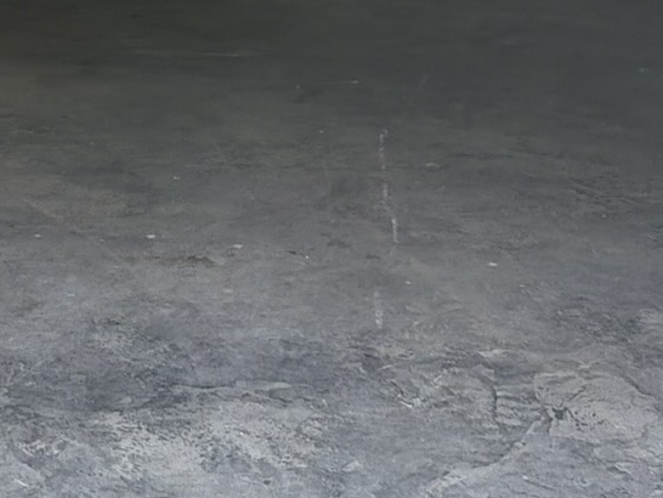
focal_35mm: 90
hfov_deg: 21.0
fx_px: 1725
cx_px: -2
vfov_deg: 15.7
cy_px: -137
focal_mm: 6.76
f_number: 1.78
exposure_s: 1/287
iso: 80
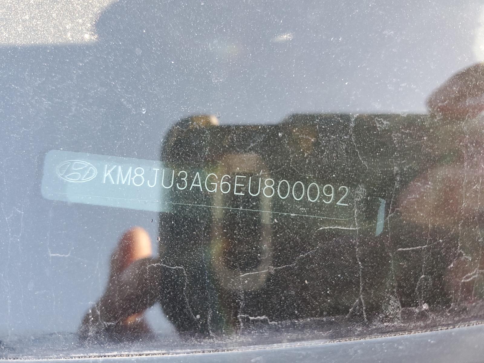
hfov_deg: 67.3
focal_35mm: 26
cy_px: 182
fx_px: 364
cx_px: 242
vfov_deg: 53.1
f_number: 1.5
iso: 83
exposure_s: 1/120
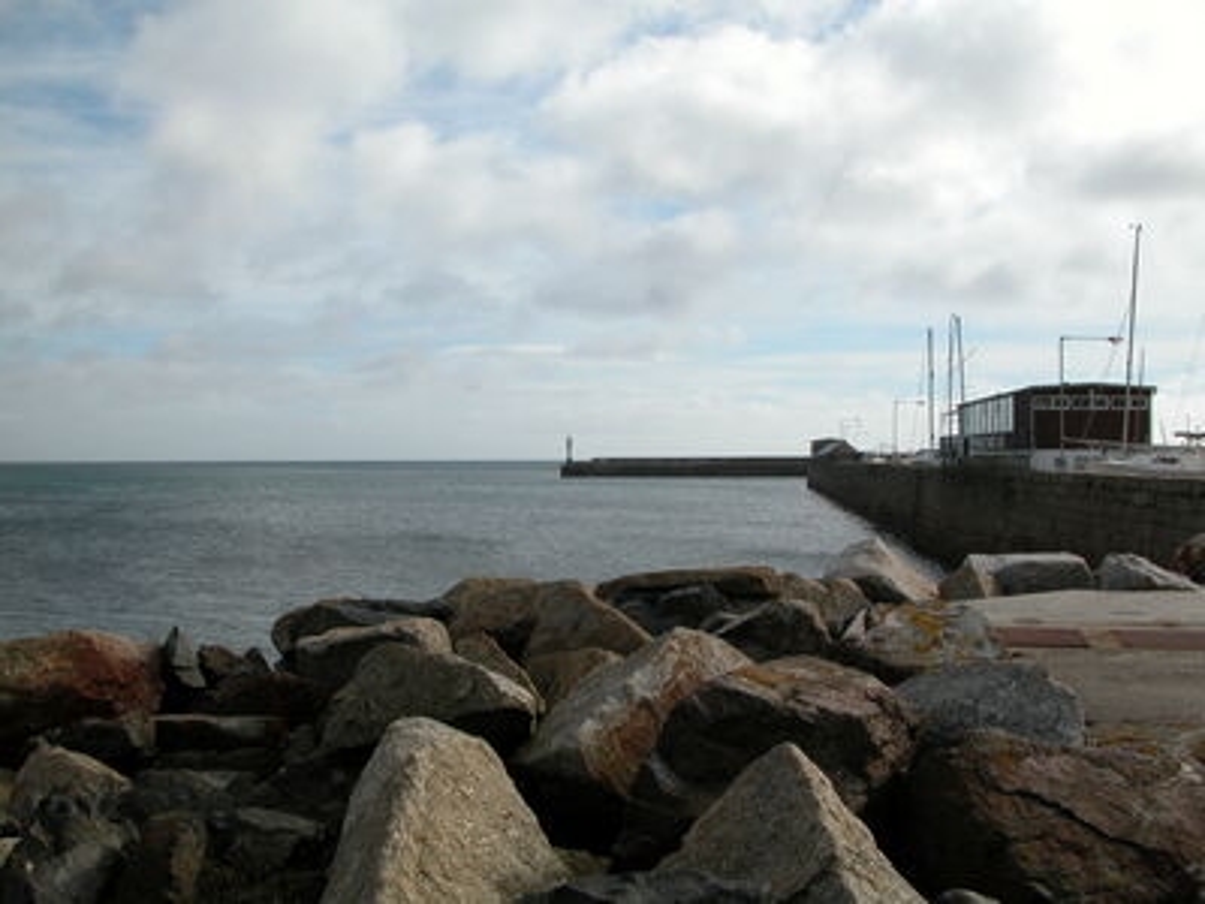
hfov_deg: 52.6
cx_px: 602
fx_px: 1218
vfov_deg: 40.7
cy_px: 452
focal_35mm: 35
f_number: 7.1
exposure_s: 1/458
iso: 100
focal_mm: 8.9
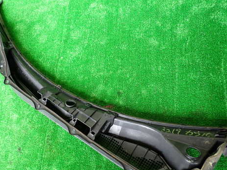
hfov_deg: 47.9
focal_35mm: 39
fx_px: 256
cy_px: 95
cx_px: 108
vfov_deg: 36.7
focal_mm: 5.4
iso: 200
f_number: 2.3
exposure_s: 1/40
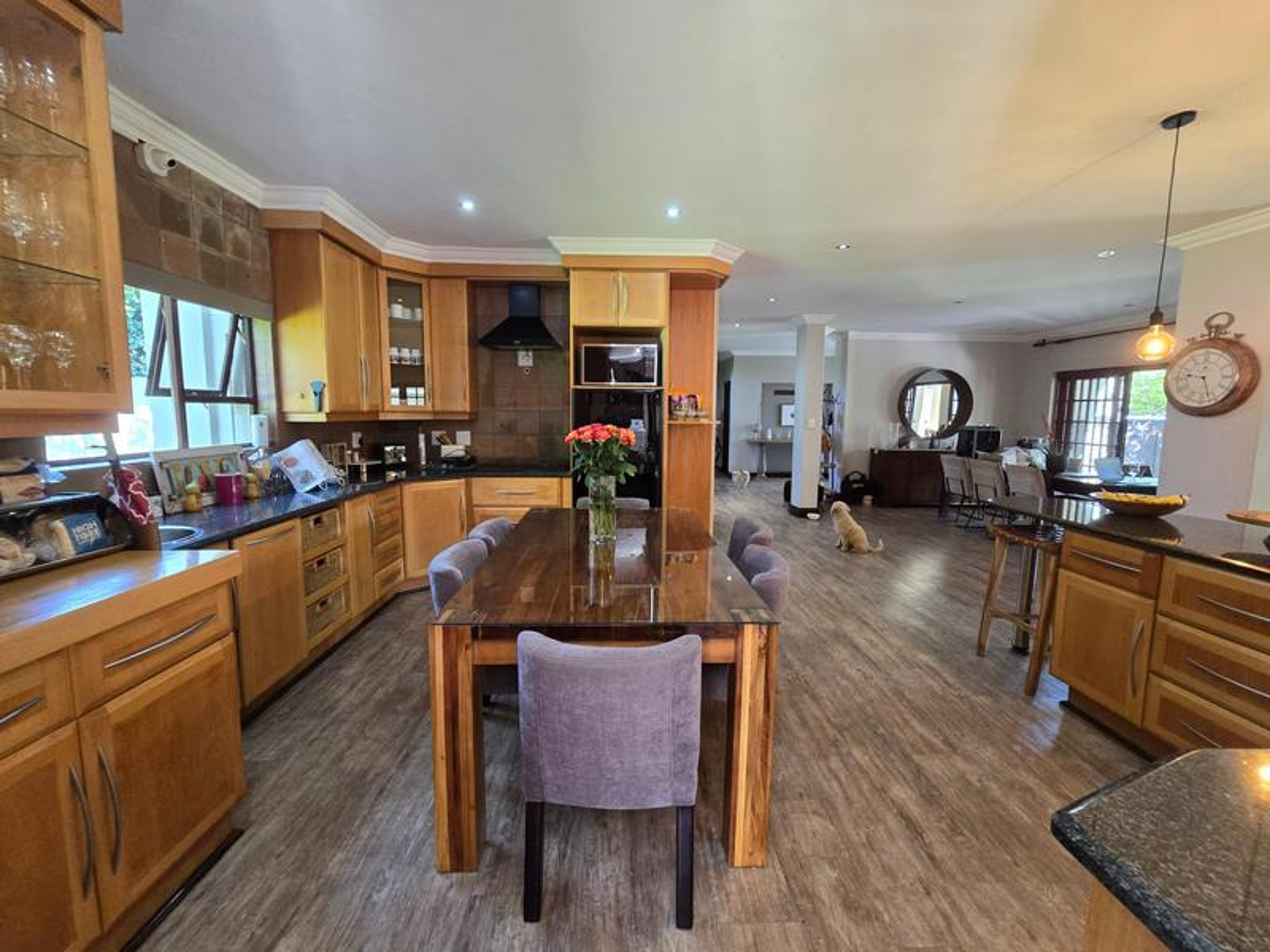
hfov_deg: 106.2
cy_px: 476
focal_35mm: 13
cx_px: 635
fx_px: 477
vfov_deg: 89.9
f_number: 2.2
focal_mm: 2.2
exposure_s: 1/50
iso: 400
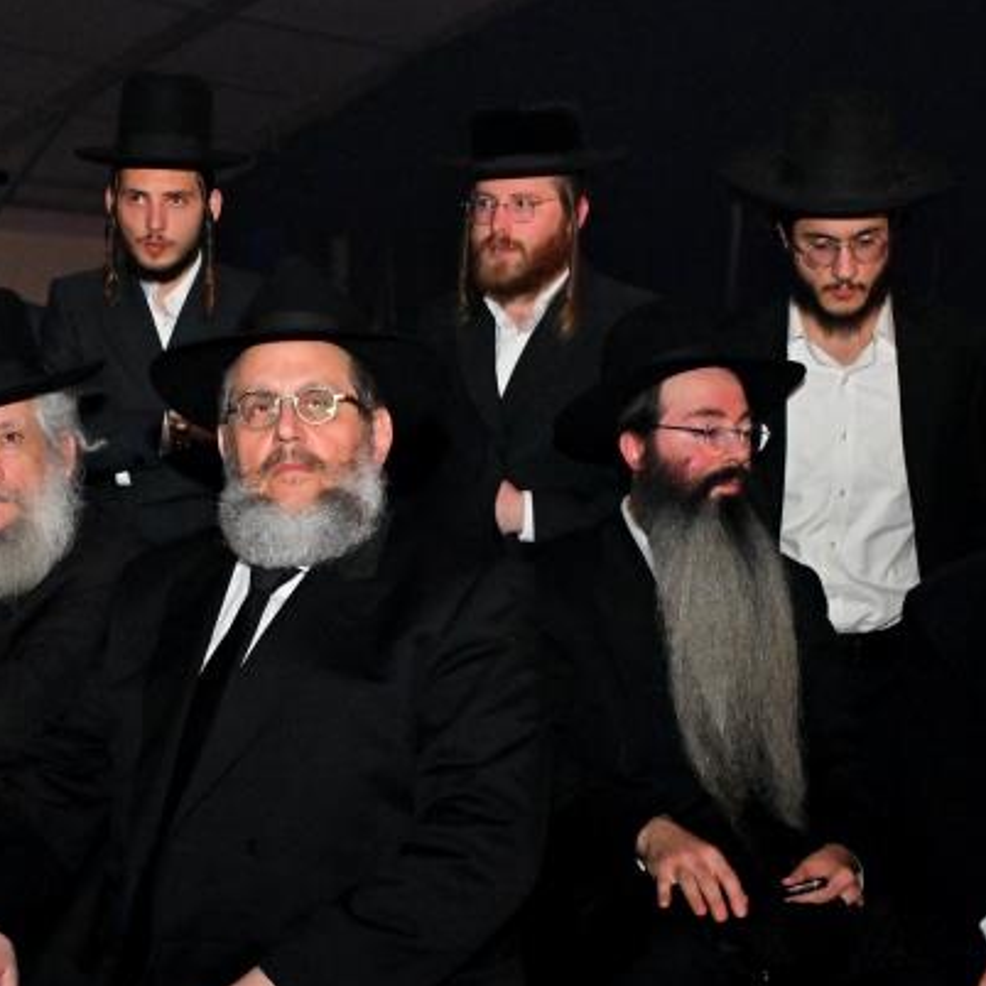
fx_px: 2130
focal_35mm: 66
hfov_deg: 25.6
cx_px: 182
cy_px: 634
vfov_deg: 26.0
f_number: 4
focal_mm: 30.5
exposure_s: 1/200
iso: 2000
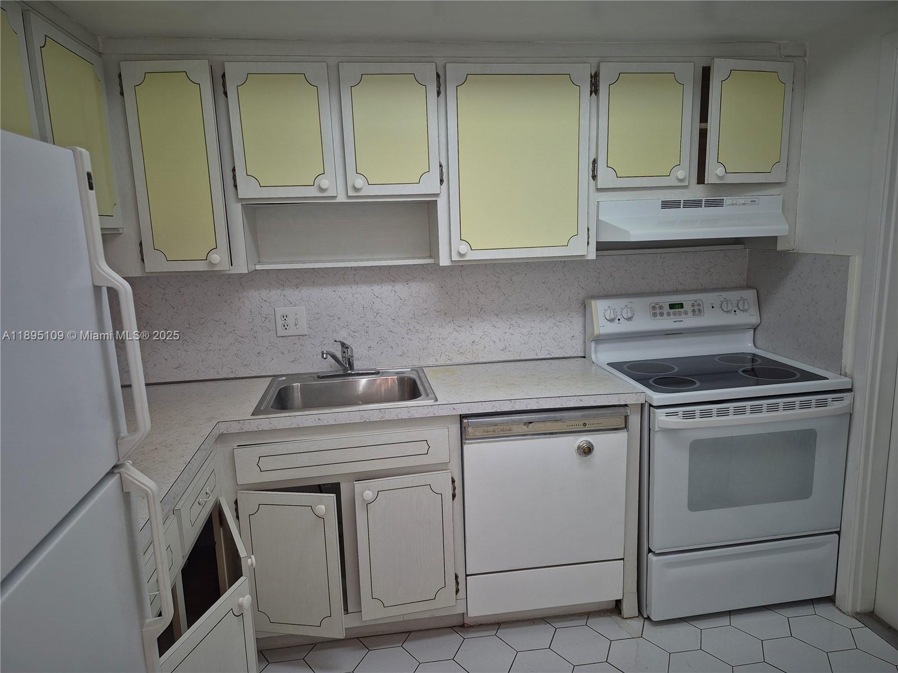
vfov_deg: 58.9
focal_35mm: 23
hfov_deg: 73.9
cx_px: 449
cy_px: 336
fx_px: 597
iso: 50
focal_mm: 5.4
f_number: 1.8
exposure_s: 1/60
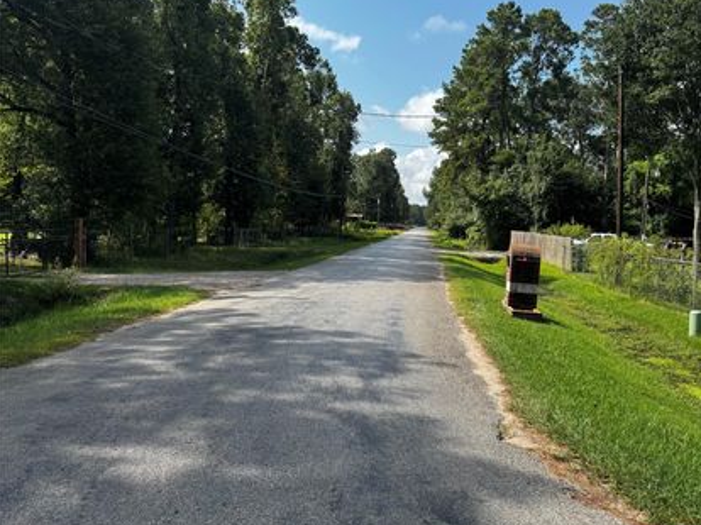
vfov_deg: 48.2
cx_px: 422
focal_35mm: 29
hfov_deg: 61.1
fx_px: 587
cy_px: 267
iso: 80
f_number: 1.78
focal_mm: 6.76
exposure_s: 1/2105
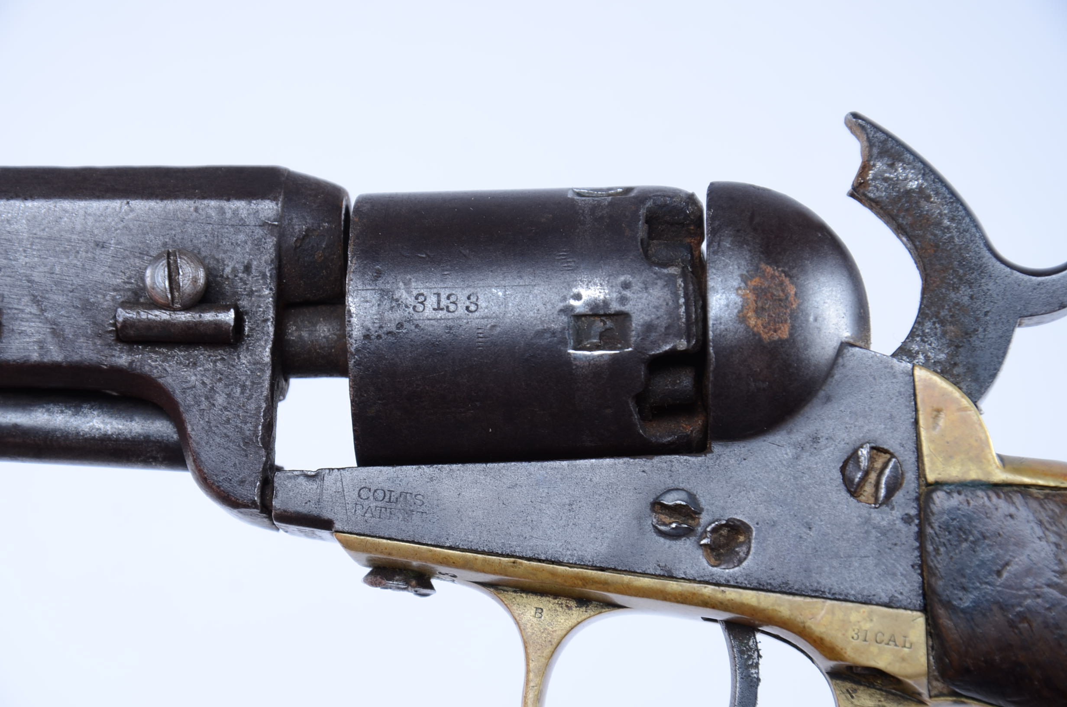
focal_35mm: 158
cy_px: 354
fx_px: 4658
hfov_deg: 13.1
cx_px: 534
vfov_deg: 8.7
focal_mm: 105
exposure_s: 1/100
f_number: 9
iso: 100
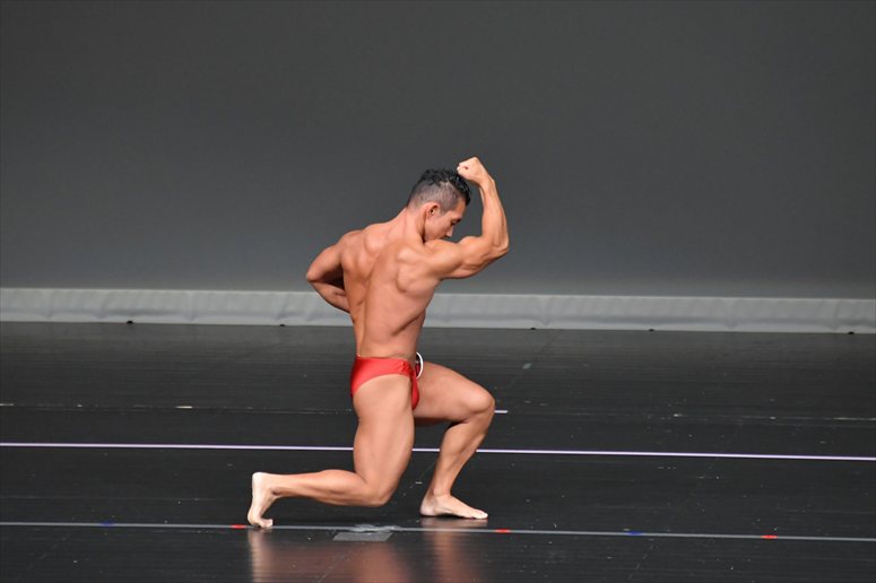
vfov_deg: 3.7
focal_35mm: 375
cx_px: 438
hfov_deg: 5.5
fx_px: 9121
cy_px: 292
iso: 4000
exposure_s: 1/400
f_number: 5.6
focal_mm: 250
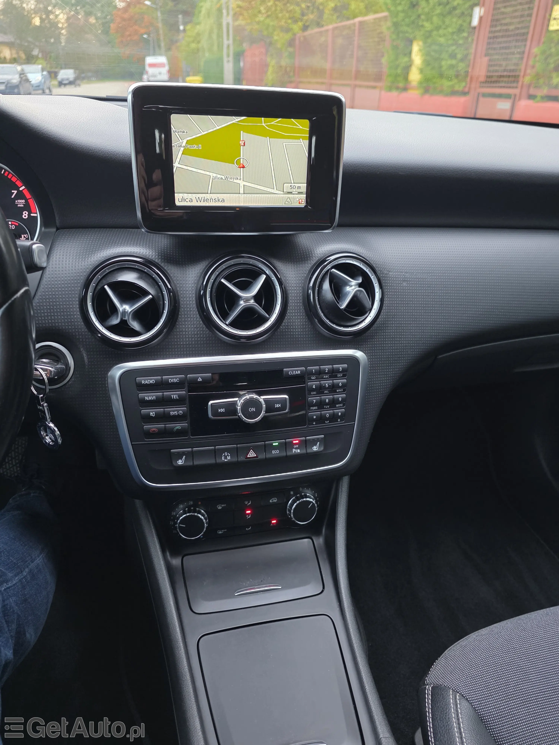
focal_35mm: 23
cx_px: 280
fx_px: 495
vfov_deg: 73.9
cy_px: 372
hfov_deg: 58.9
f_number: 1.7
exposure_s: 1/68
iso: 640
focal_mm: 6.3
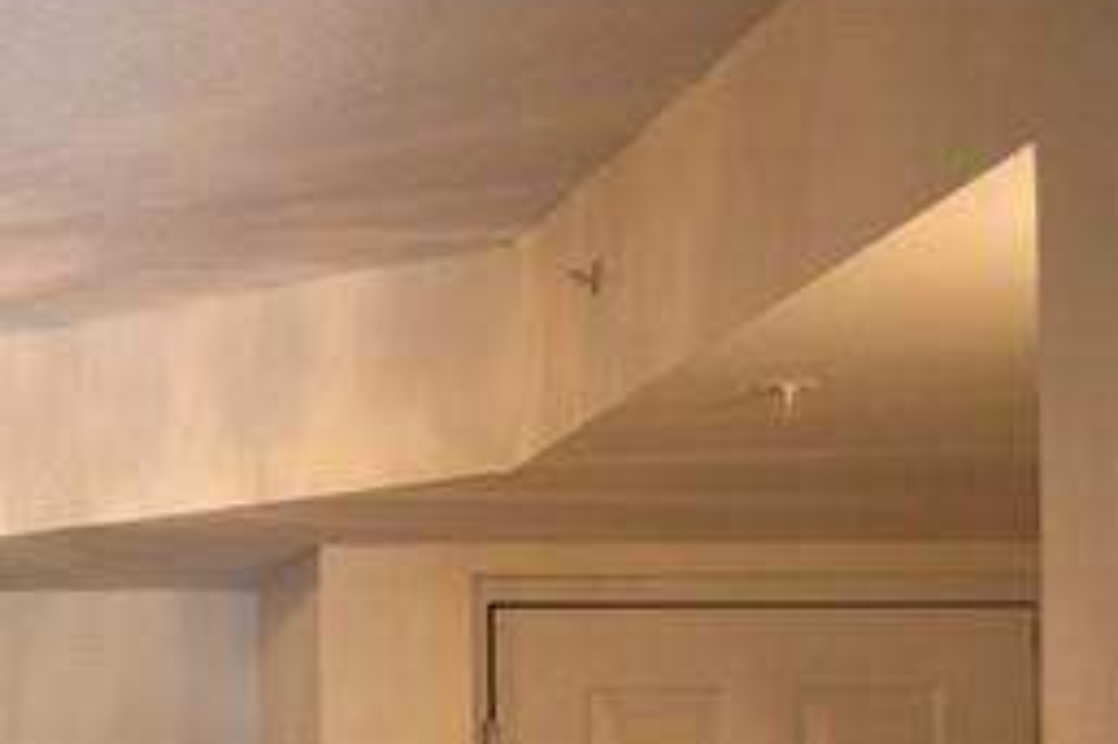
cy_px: 888
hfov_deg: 15.0
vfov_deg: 11.8
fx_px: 3538
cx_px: -1048
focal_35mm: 114
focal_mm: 18
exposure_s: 1/20
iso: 200
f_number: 3.5
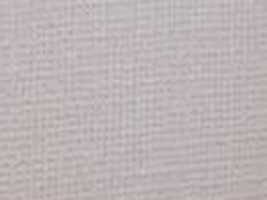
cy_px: -410
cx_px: -6
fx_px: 1356
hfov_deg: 11.1
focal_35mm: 176
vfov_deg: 7.4
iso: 50
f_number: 1.8
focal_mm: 5.23
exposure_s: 1/60
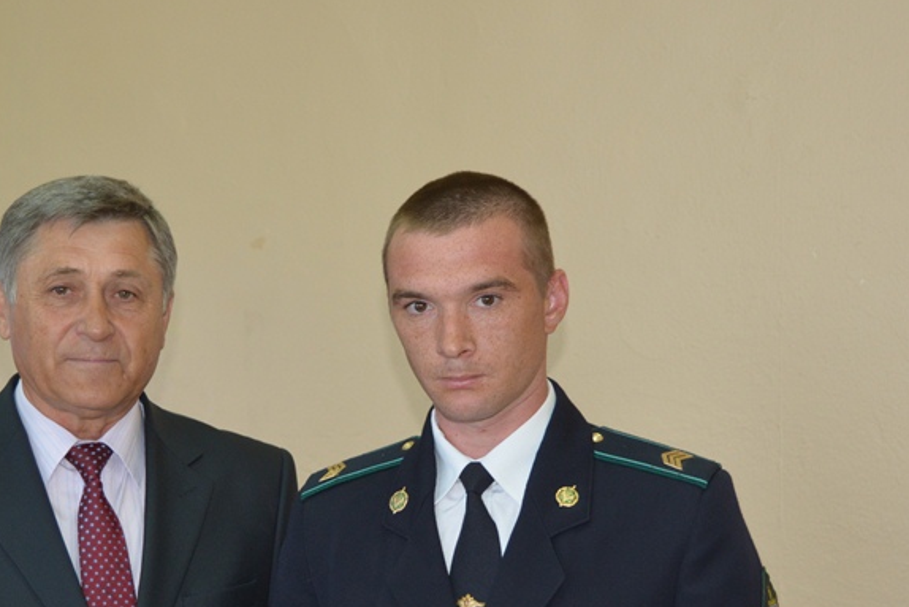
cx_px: 366
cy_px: 508
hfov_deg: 24.5
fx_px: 2093
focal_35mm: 83
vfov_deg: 16.3
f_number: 4.2
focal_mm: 31
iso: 450
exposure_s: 1/60
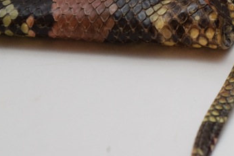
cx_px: 308
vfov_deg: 5.8
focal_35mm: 238
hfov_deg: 8.5
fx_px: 1550
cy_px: 85
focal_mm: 55
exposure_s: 1/80
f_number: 5.6
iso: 800
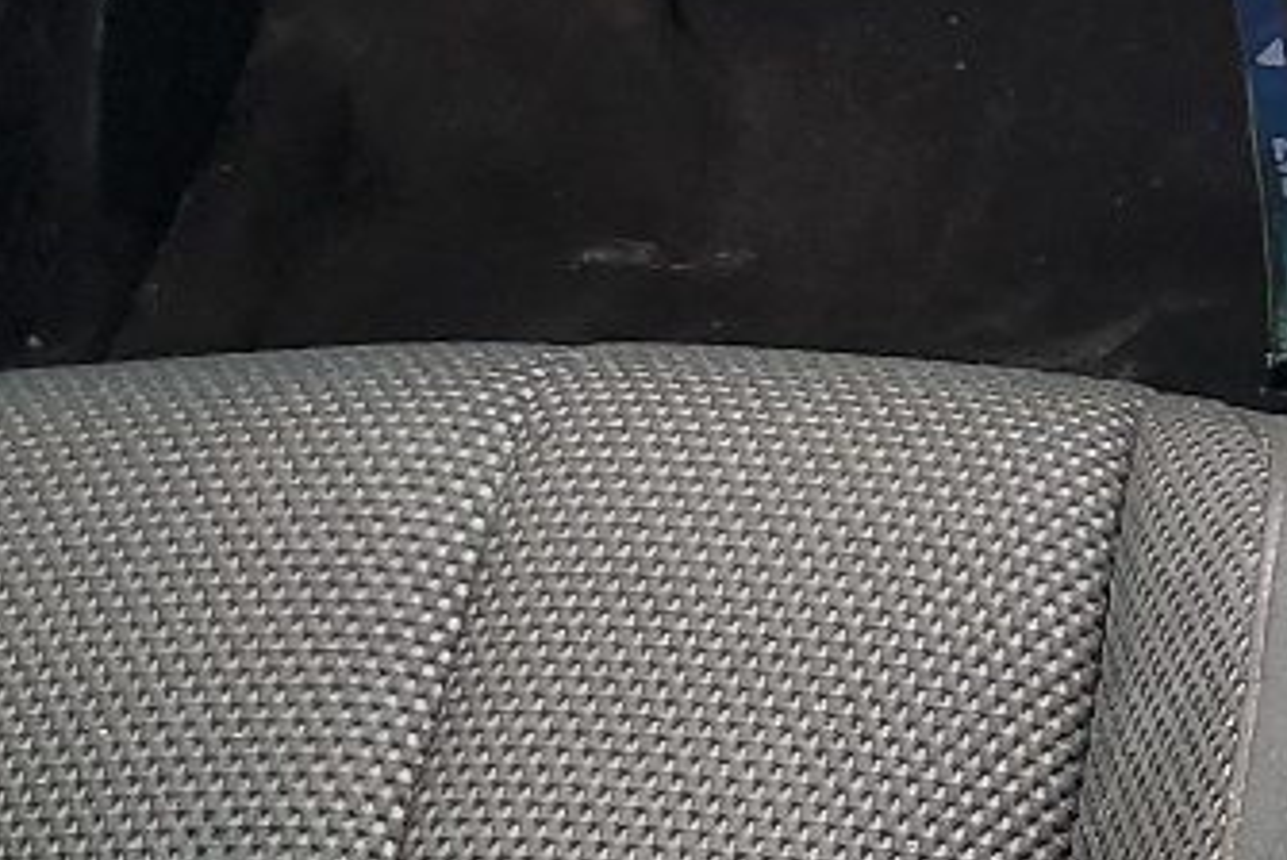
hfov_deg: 15.0
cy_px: 284
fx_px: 4616
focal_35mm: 129
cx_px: 1752
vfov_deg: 10.6
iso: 56
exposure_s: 1/60.2
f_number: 1.5
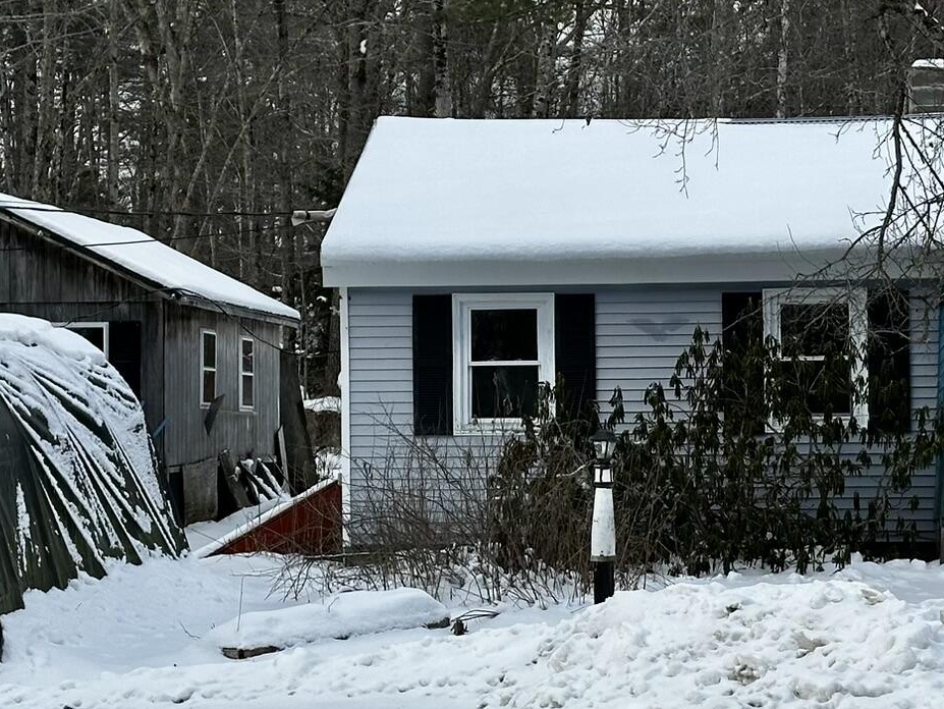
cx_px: 451
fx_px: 2892
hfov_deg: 18.5
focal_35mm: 106
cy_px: 364
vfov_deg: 14.0
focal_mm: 6.86
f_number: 1.78
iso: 64
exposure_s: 1/2304
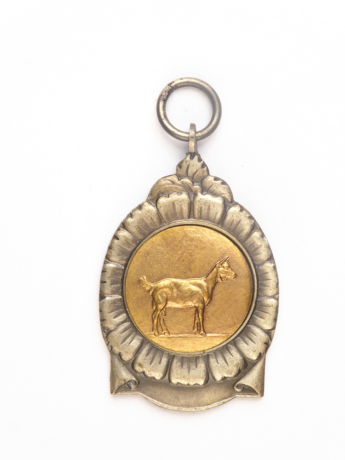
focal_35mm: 79
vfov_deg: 24.7
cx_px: 172
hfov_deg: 18.7
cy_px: 230
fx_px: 1050
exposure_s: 1/13
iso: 100
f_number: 8
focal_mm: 14.1
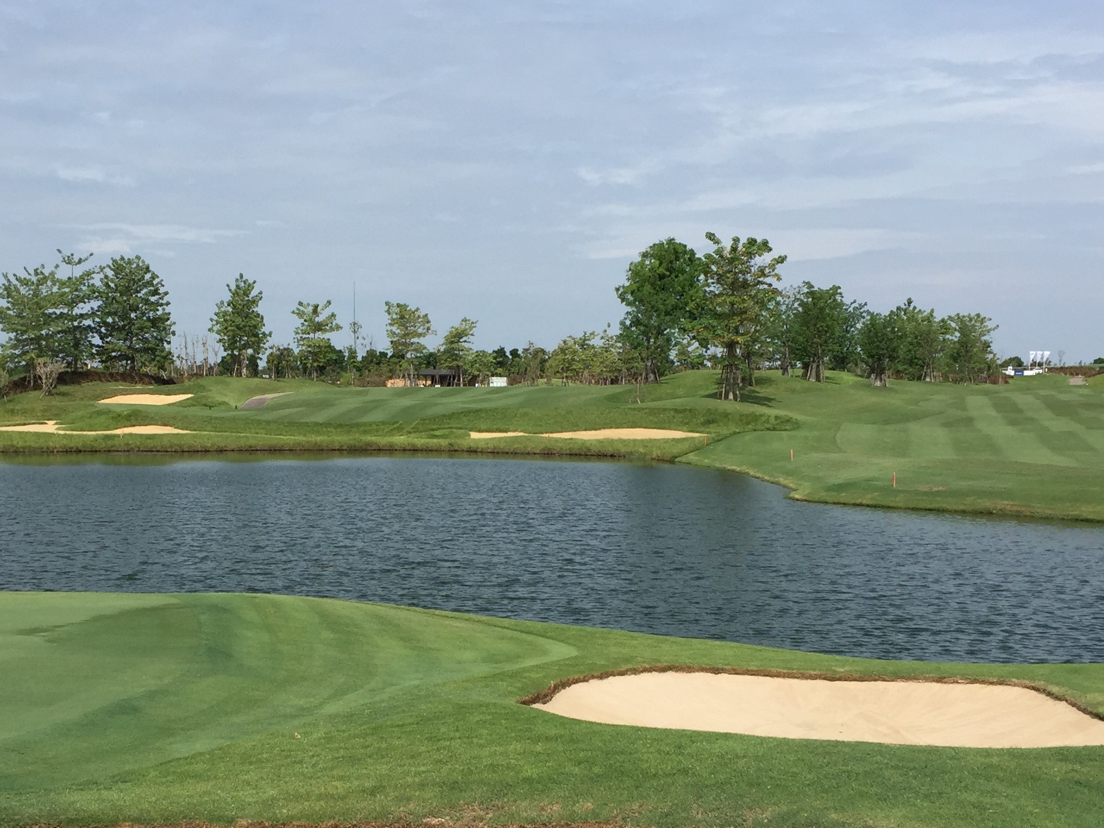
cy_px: 584
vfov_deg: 28.3
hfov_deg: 37.3
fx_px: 1627
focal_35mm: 51
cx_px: 425
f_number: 2.2
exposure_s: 1/2825
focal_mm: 4.15
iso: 32
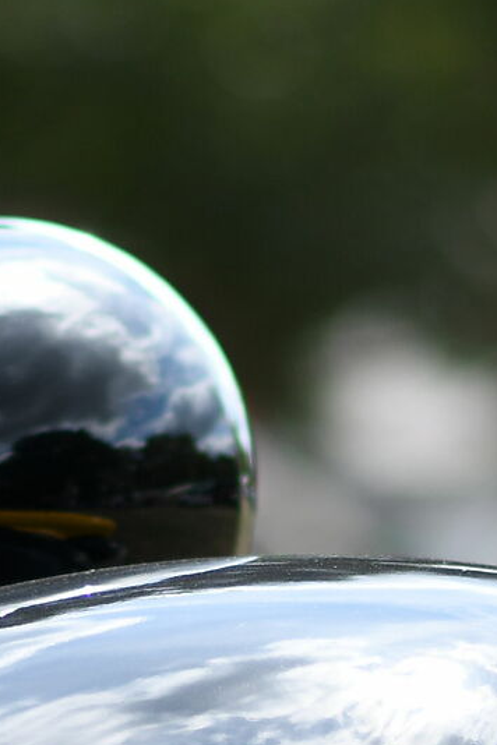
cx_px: 169
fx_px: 11824
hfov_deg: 2.4
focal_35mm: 571
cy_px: 1434
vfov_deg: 3.6
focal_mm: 85
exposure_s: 1/2500
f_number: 1.8
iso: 100
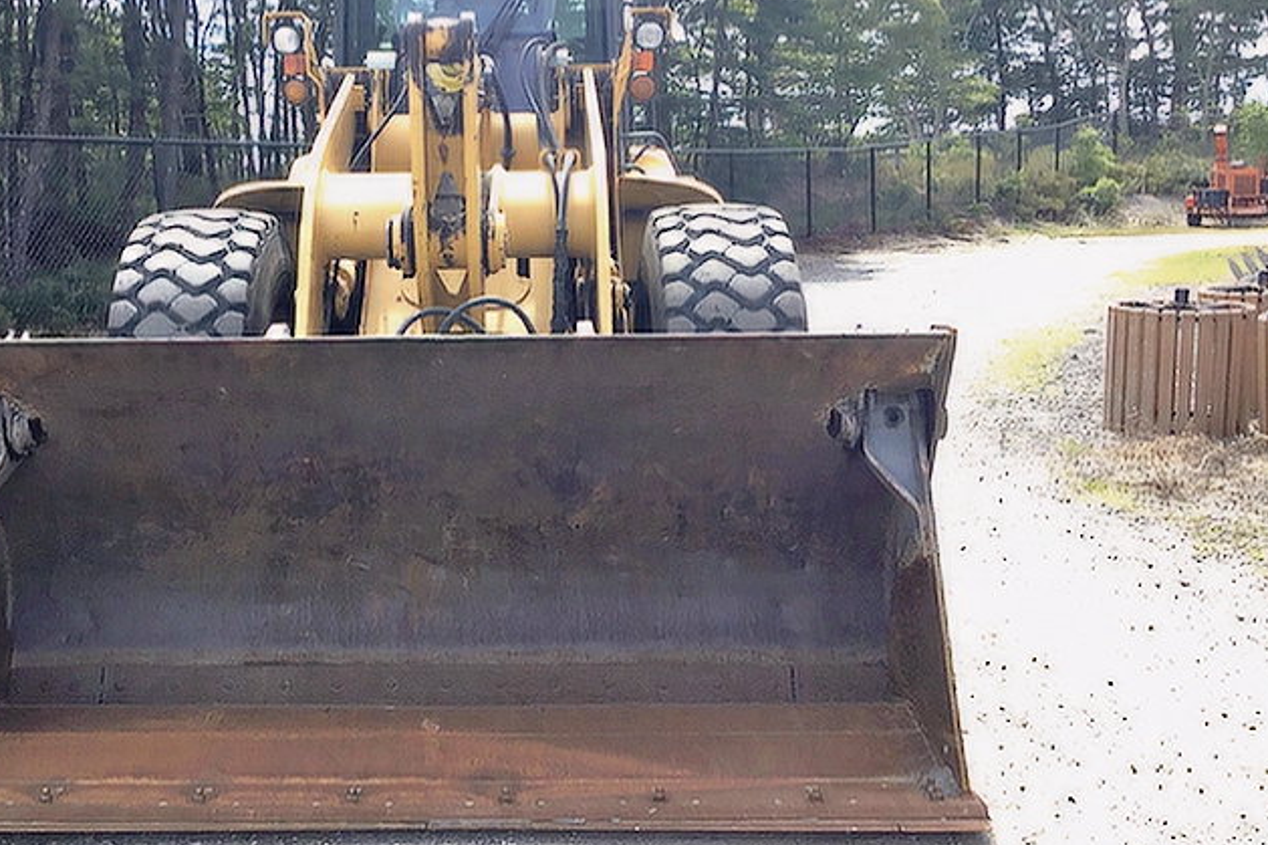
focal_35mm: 41
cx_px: 490
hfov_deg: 47.1
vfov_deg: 32.6
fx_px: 1444
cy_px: 395
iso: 25
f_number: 2.4
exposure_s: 1/673
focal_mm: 3.3
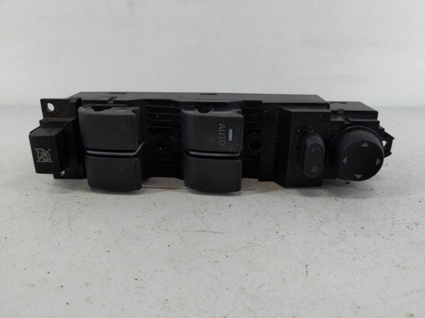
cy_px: 159
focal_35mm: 25
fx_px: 307
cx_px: 212
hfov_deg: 69.4
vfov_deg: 54.9
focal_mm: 4.38
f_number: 1.73
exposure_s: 1/119
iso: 55
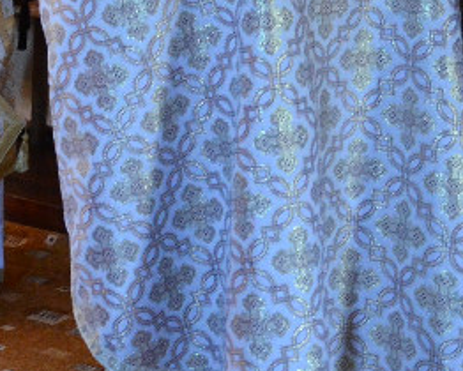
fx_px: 1591
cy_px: -254
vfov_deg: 12.4
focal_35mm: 116
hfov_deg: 14.1
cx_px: -442
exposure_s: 1/100
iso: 3200
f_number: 3.5
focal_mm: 18
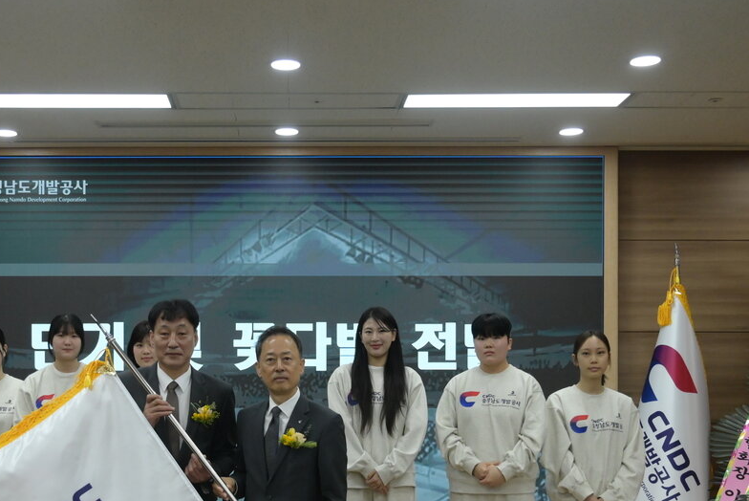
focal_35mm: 51
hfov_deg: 38.7
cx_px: 288
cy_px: 414
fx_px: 1060
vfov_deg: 26.0
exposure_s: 1/640
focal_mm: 28.5
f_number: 4.5
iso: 3200
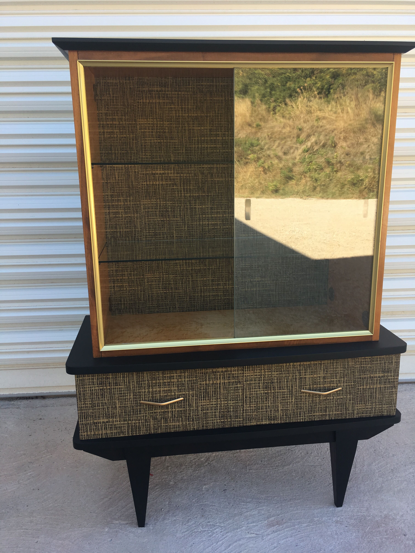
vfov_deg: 61.7
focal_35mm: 29
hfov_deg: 48.2
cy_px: 276
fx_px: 464
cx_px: 208
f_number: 2.2
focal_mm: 4.15
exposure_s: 1/149
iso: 25
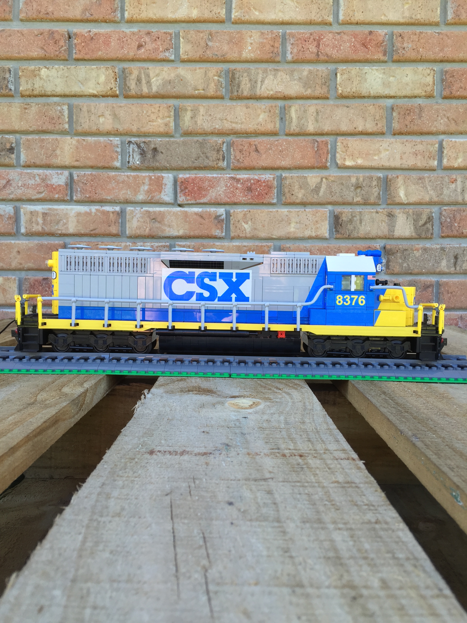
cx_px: 234
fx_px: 522
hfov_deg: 48.2
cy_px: 312
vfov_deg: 61.7
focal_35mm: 29
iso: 32
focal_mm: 4.15
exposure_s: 1/189
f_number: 2.2
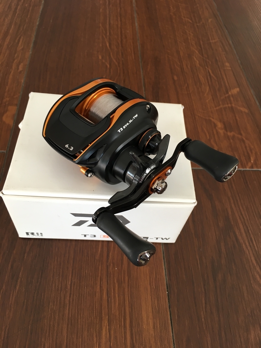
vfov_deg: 61.7
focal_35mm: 29
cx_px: 130
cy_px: 174
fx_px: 292
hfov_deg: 48.2
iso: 50
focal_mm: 4.15
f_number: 2.2
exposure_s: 1/30
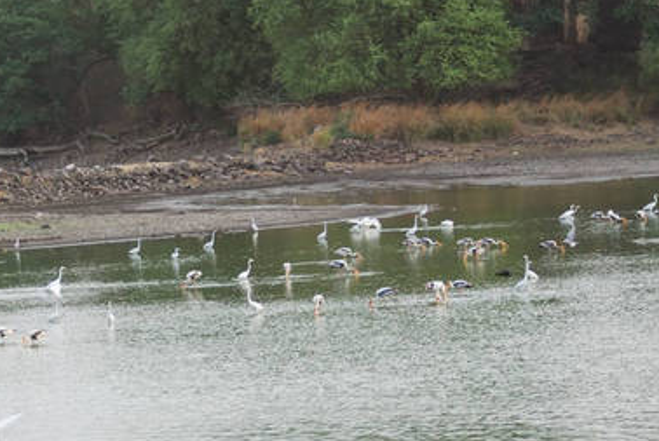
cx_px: 87
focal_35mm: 222
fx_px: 4068
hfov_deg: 9.2
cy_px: 333
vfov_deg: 6.2
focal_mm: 80
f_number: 4.5
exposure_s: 1/320
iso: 450
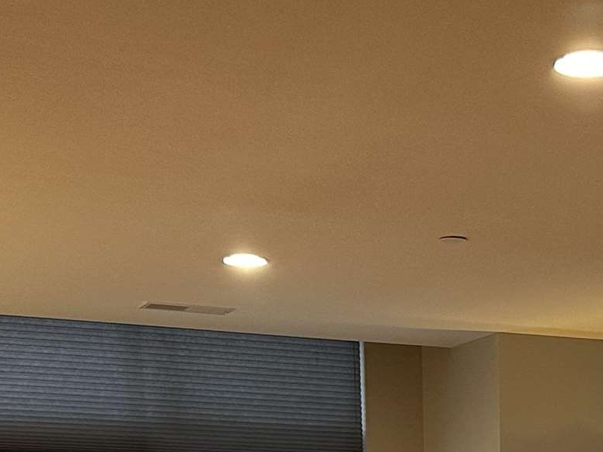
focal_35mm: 95
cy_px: 822
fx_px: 1655
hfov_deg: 20.3
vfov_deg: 13.8
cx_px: 540
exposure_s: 1/60
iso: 250
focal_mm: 6.86
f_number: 1.78
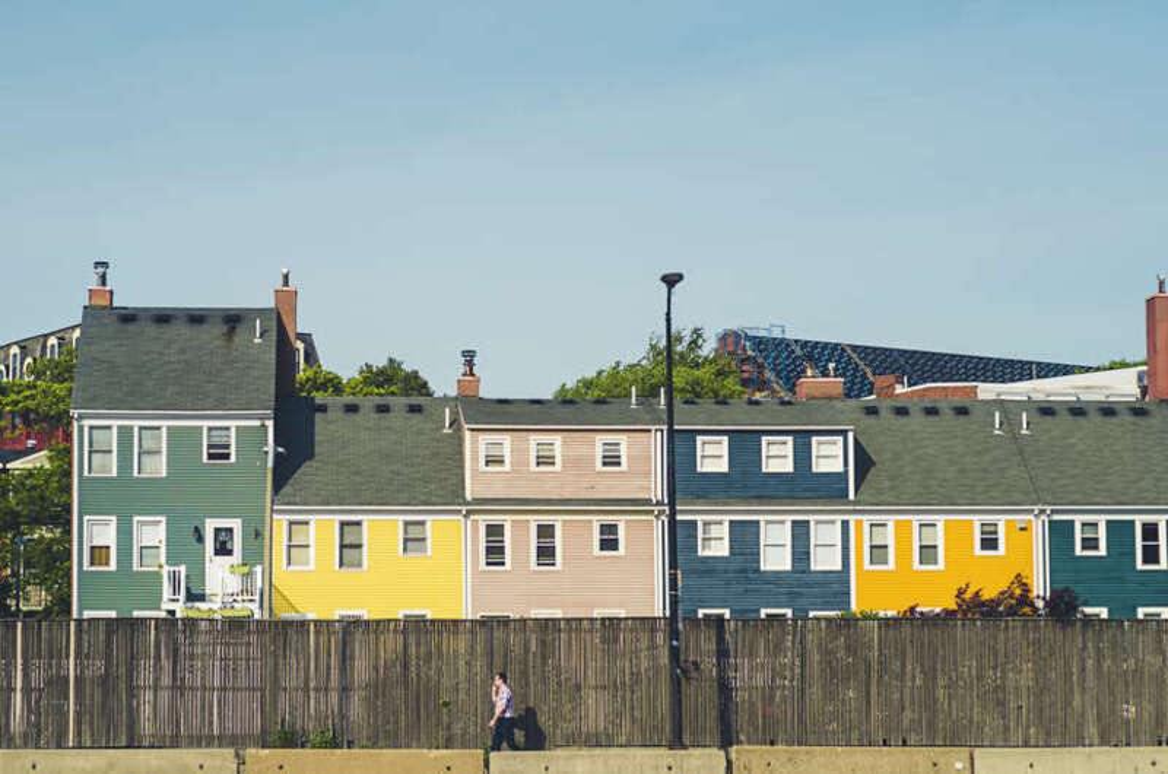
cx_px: 584
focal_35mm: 75
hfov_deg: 27.0
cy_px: 387
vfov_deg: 18.1
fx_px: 2428
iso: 100
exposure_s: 1/4000
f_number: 2.8
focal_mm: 50
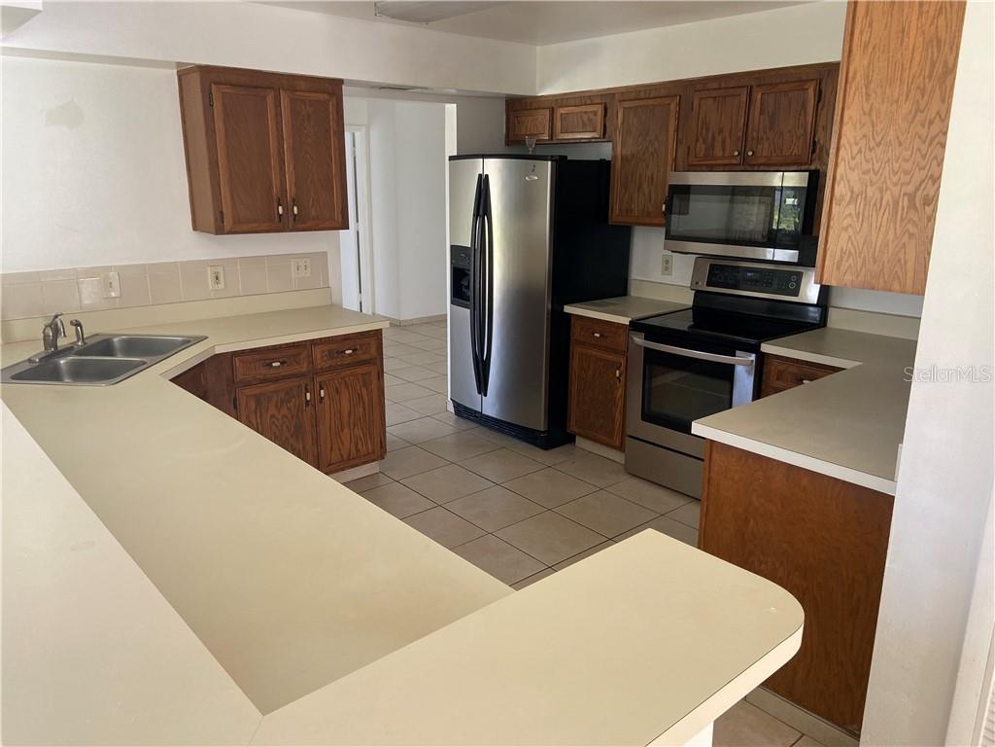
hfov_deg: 67.3
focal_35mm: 26
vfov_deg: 53.1
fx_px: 747
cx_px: 498
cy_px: 374
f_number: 1.8
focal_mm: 4.25
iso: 125
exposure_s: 1/69
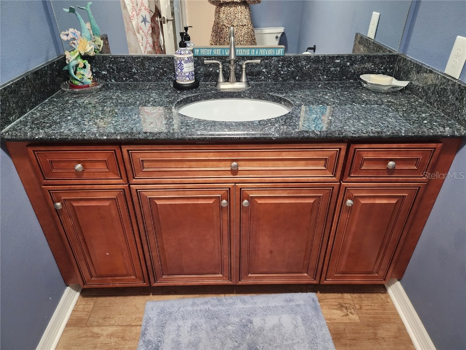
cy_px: 175
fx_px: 310
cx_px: 233
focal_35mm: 23
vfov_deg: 58.9
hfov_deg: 73.9
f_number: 1.8
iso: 800
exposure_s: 1/60
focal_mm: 6.4
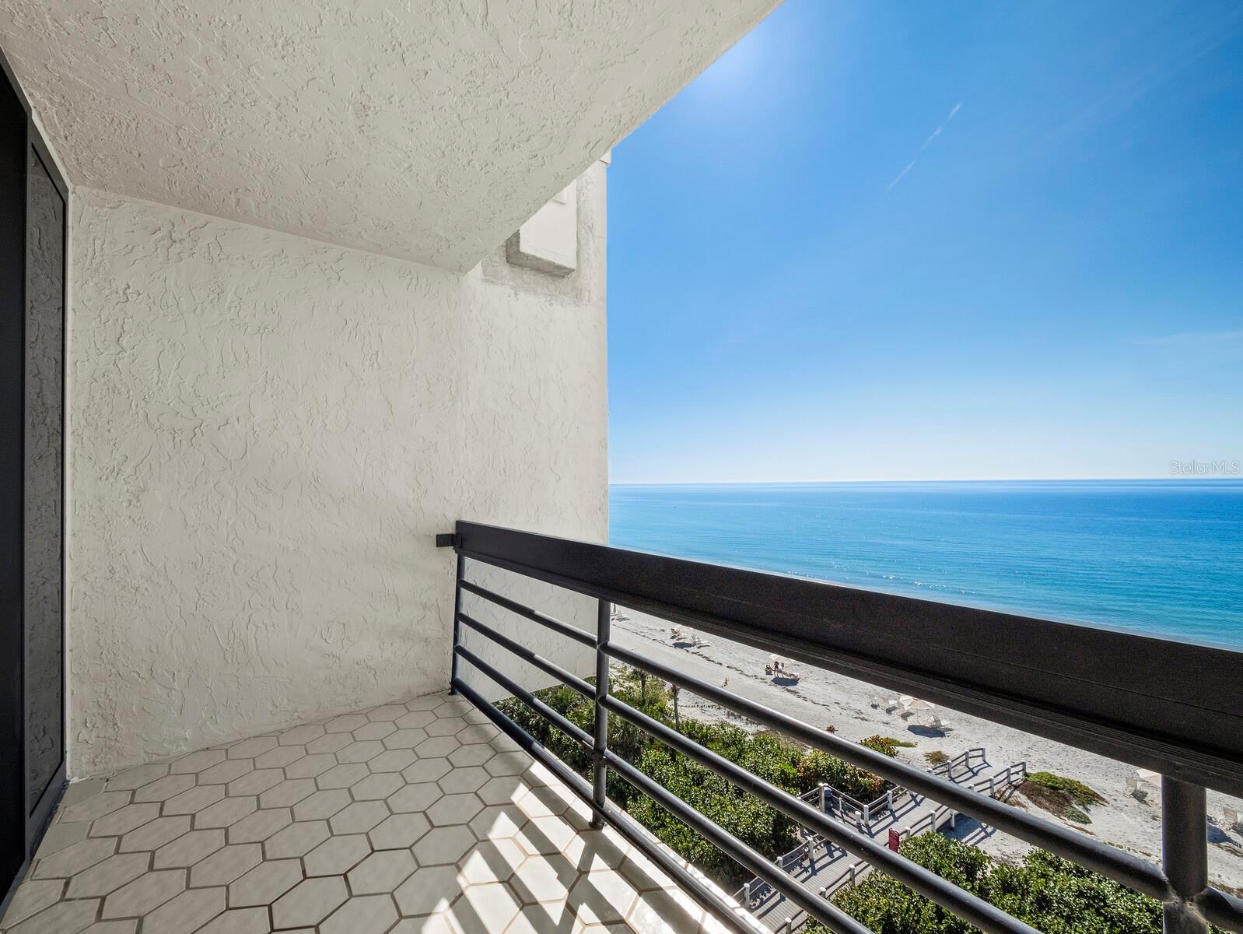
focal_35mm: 14
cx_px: 622
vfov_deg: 85.7
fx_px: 503
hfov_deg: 102.0
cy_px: 467
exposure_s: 1/160
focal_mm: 7
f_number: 11
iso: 320
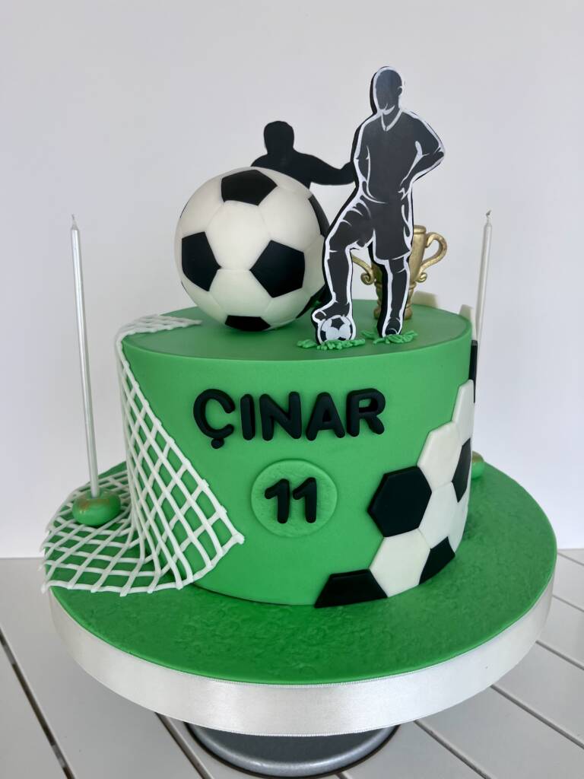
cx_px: 292
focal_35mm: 26
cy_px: 390
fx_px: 585
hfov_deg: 53.1
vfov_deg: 67.3
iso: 40
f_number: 1.6
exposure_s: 1/274
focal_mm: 5.1
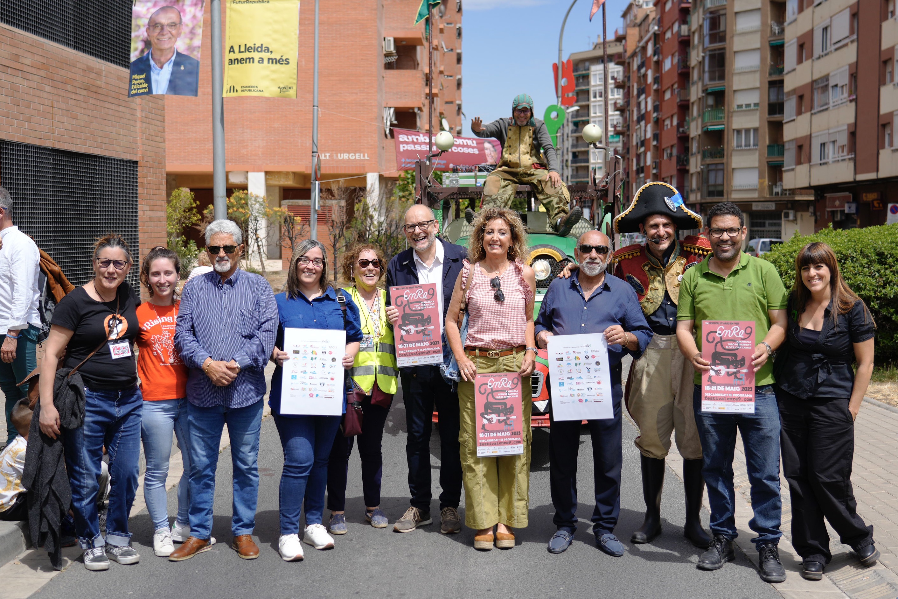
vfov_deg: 37.9
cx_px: 449
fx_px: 873
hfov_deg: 54.4
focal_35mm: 35
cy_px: 300
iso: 100
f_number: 4
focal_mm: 35
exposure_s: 1/1250
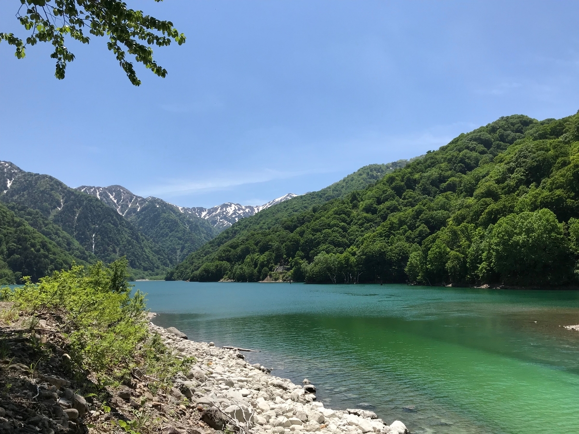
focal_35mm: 28
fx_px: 468
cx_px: 290
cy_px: 217
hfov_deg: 63.4
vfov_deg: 49.7
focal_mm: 3.99
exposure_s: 1/2283
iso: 20
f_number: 1.8
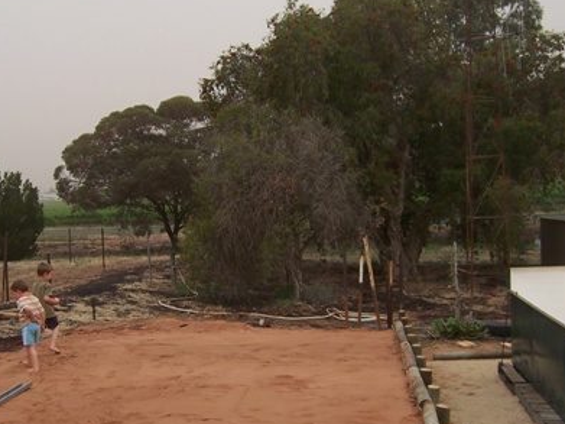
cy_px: 260
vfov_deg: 26.9
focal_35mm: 54
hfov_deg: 35.4
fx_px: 881
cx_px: 217
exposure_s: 1/125
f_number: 3.4
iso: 80
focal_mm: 5.5
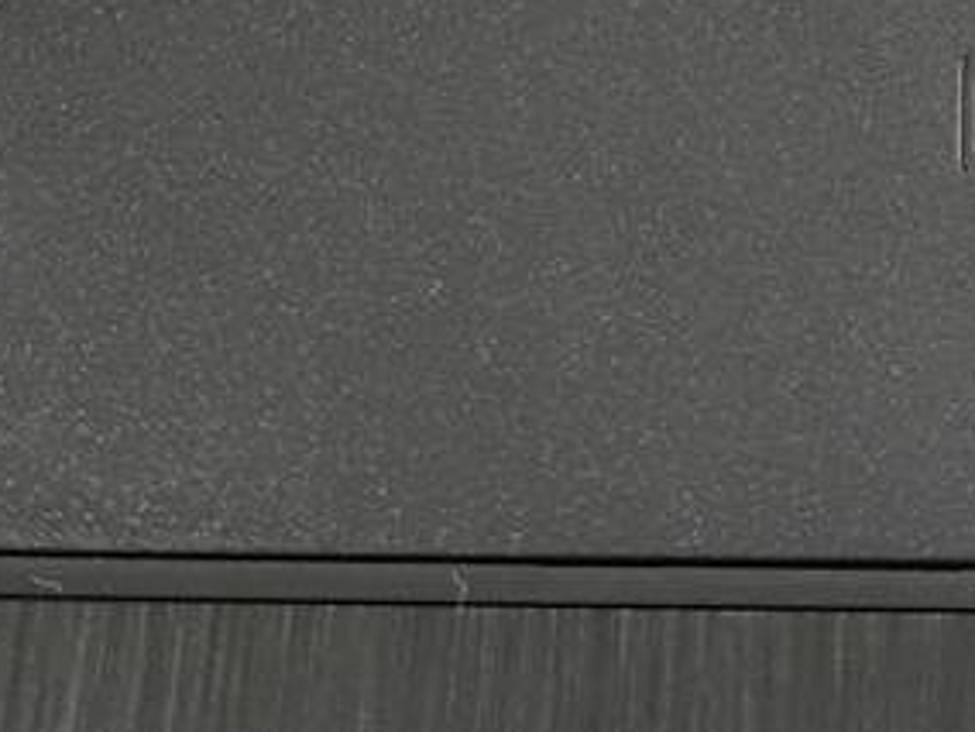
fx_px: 3718
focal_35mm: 132
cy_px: -1132
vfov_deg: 9.7
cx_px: 989
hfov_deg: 14.7
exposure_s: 1/100
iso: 65
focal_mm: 6.78
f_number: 1.85
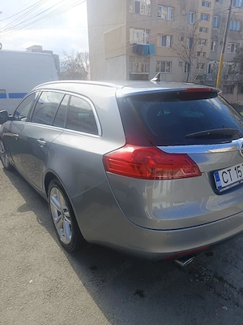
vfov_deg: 71.6
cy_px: 162
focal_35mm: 24
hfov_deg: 56.8
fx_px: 225
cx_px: 122
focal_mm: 5.31
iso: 50
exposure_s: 1/213
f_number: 1.7
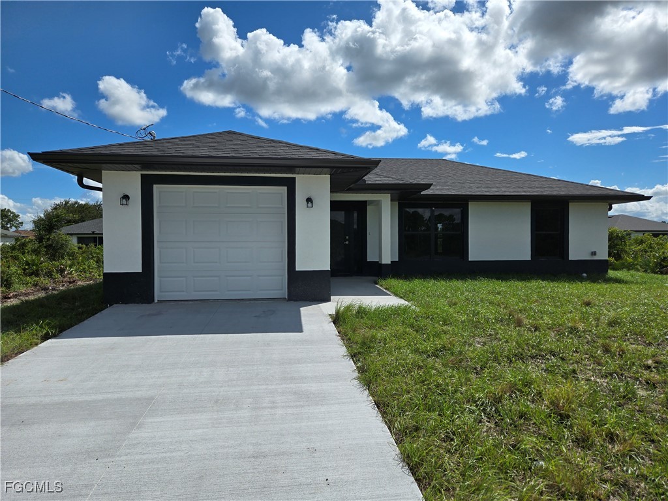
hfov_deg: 73.9
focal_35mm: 23
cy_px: 250
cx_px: 334
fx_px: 444
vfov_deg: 58.9
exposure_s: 1/3483
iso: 25
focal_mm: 5.4
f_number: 1.8
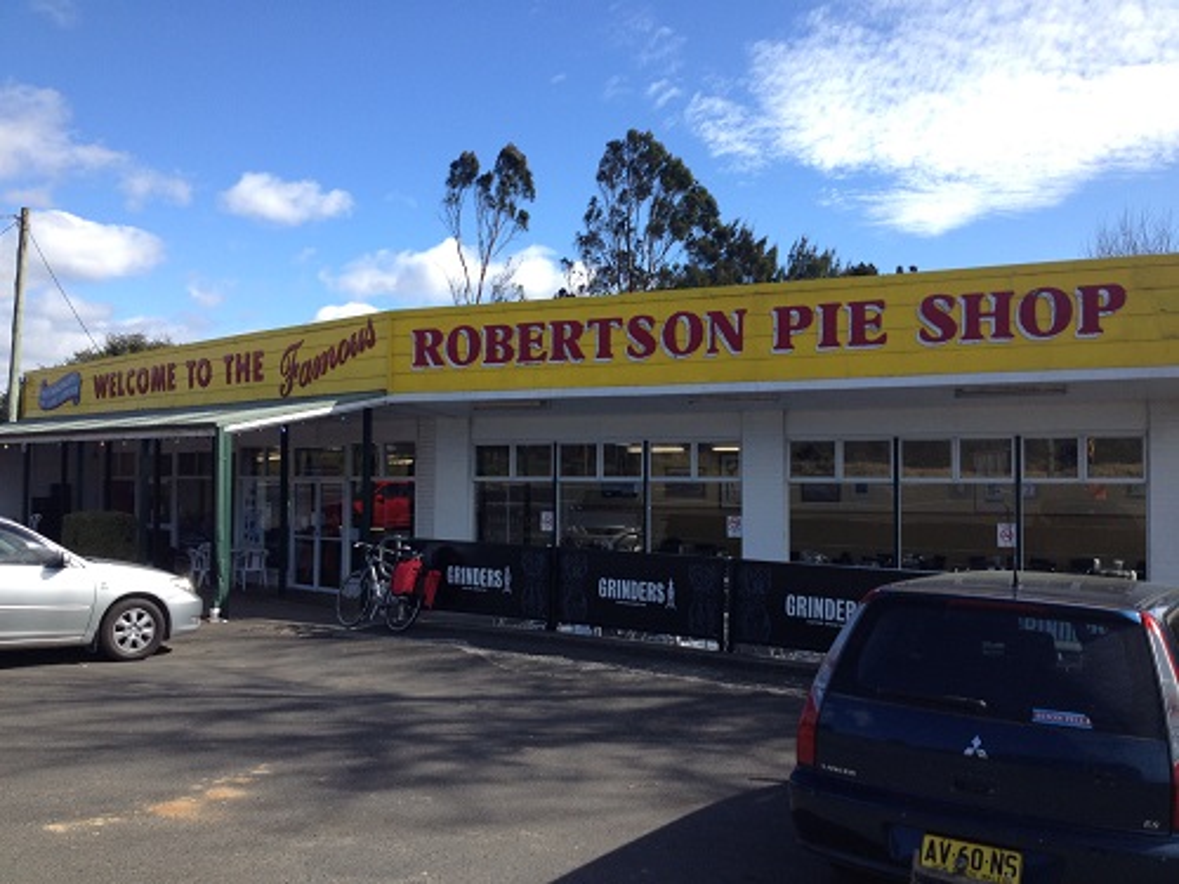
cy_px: 442
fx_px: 1192
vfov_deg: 40.7
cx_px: 590
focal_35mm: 35
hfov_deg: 52.6
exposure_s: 1/1104
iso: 50
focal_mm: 4.28
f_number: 2.4
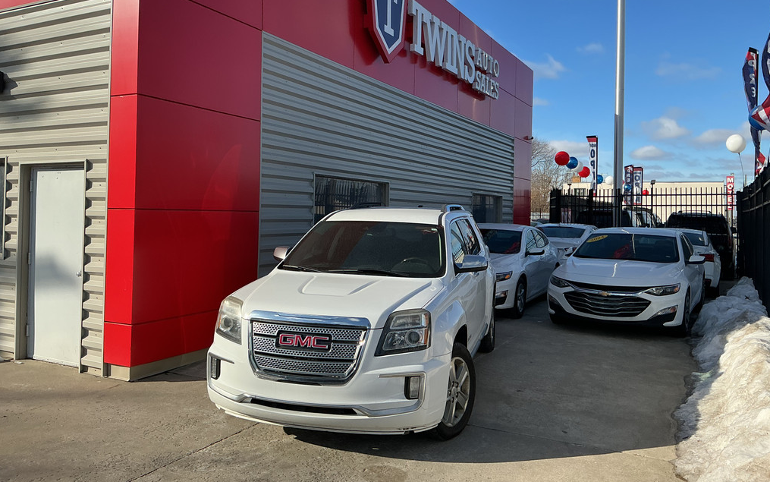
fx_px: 651
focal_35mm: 31
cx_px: 386
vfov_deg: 40.5
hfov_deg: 61.2
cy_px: 204
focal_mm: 3
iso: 25
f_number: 1.8
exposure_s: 1/1984
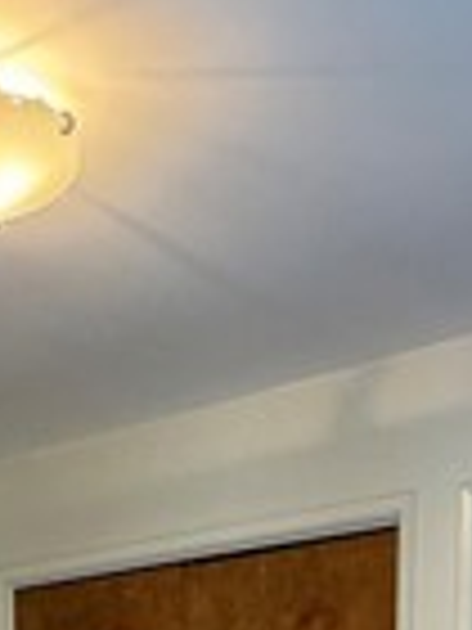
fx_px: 1164
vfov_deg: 23.0
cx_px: 157
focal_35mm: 64
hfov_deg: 22.8
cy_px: 999
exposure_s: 1/60
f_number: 2.2
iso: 320
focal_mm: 2.22
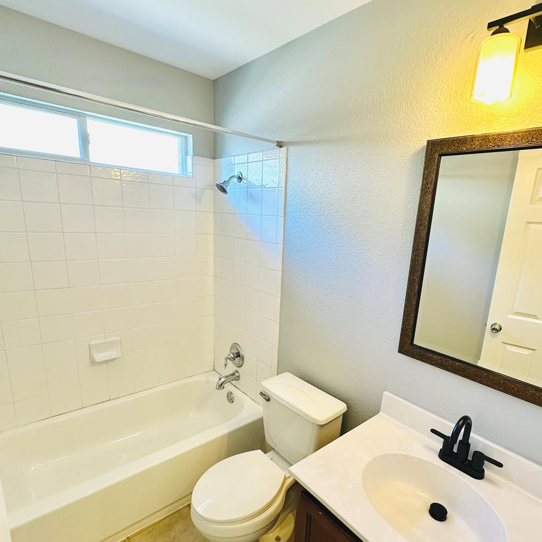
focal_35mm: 19
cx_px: 304
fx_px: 337
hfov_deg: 77.4
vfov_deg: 77.5
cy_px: 297
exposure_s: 1/60
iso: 160
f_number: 2.2
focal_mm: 2.22
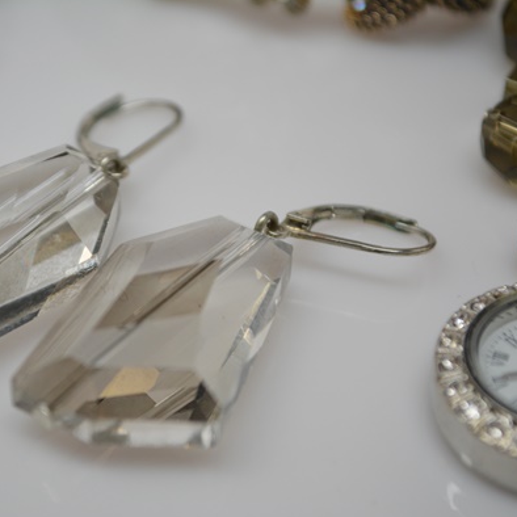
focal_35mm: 107
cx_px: 160
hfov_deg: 16.3
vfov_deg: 16.3
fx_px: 1802
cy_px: 261
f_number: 5.6
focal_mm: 55
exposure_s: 1/100
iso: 400
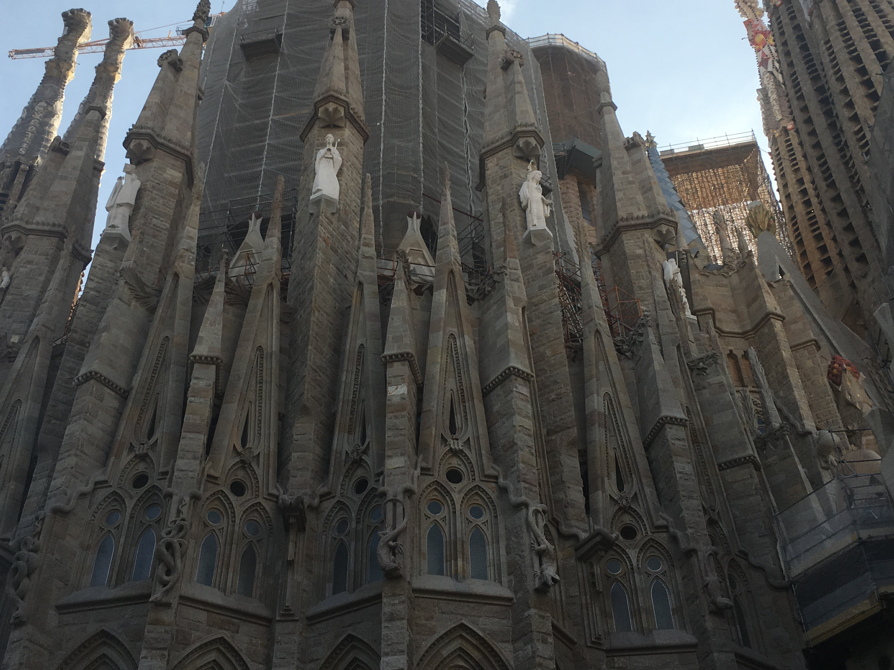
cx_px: 424
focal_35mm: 42
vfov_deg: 34.2
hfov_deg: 44.8
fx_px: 1085
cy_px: 255
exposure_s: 1/986
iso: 25
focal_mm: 4.15
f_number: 2.2
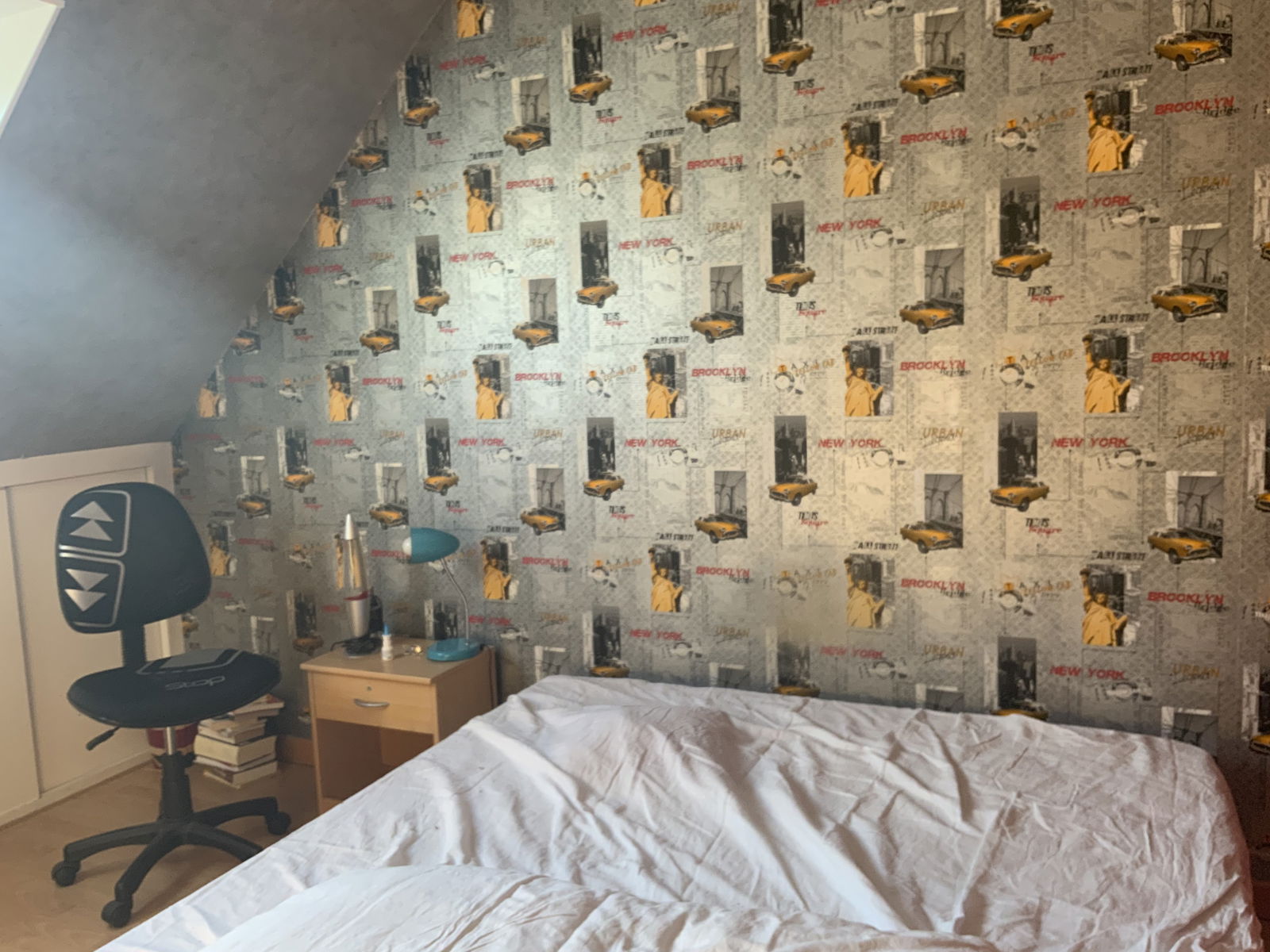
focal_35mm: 29
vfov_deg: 48.2
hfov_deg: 61.7
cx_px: 635
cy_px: 476
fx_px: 1064
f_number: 1.8
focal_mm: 3
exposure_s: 1/102
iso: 64
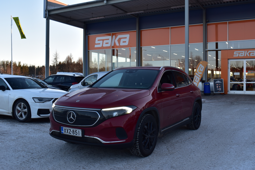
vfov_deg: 36.9
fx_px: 255
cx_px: 128
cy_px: 85
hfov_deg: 53.1
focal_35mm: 36
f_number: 9.5
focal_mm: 24
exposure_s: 1/125
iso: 400
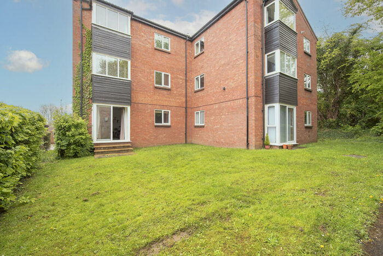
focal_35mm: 14
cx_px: 192
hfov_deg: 104.2
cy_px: 128
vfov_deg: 81.3
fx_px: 149
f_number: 8
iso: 800
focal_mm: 14
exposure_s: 1/250
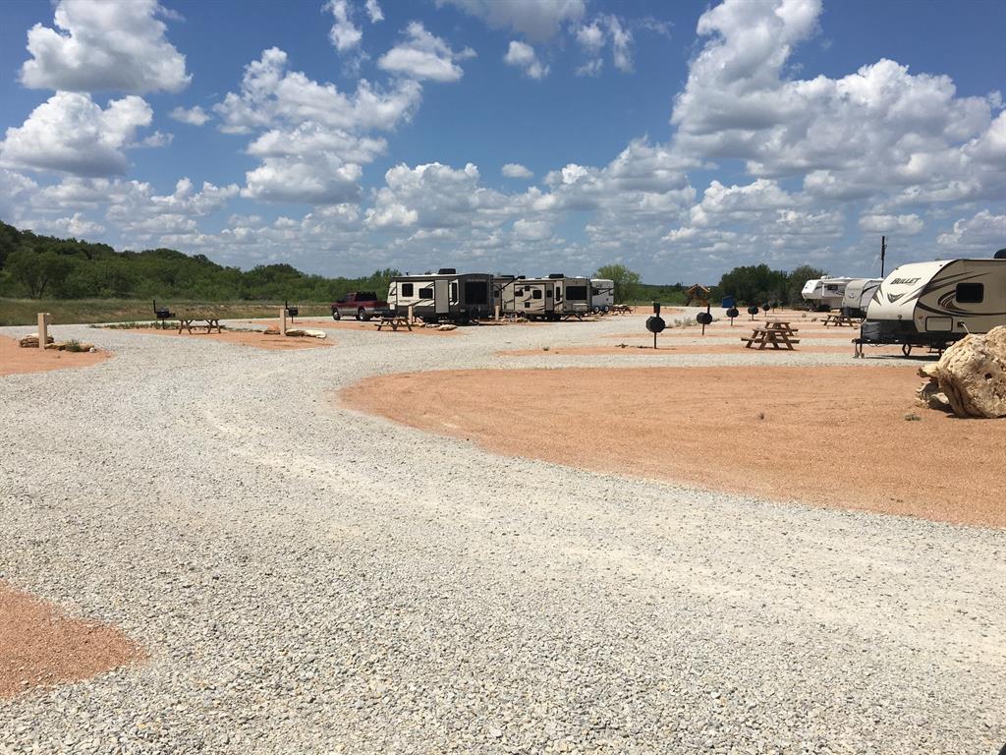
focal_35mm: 29
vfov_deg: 48.2
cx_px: 503
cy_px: 378
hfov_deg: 61.7
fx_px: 843
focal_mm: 4.15
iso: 25
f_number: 2.2
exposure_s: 1/3846
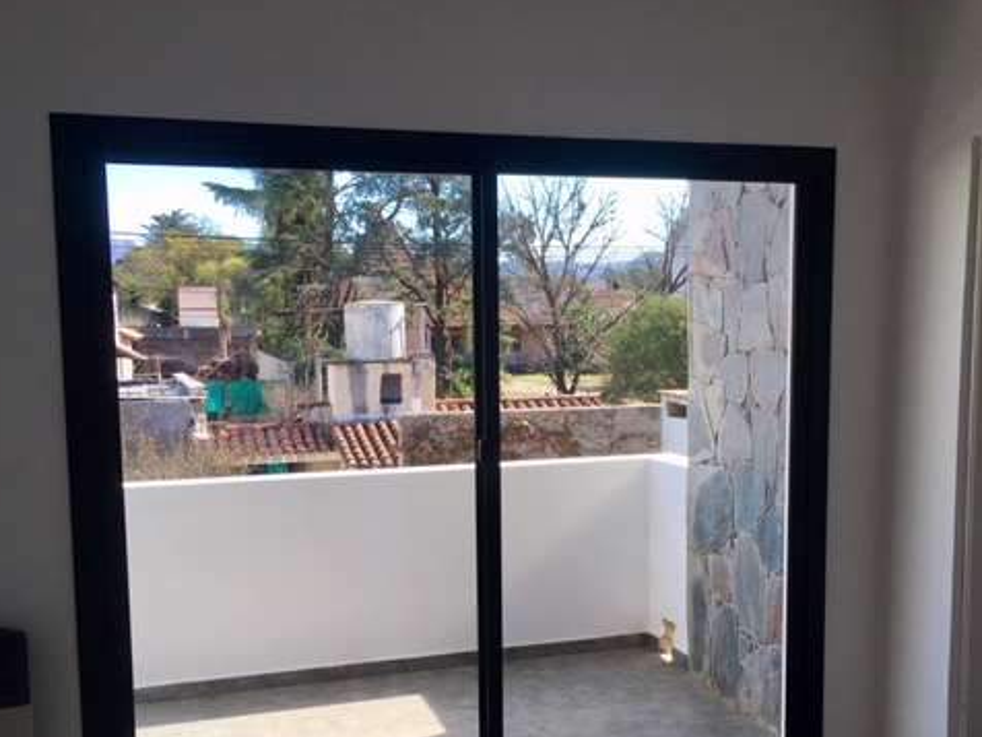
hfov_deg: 47.7
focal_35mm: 39
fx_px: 1106
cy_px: 440
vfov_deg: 36.7
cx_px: 561
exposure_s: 1/337
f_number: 2.2
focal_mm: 4.15
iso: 25
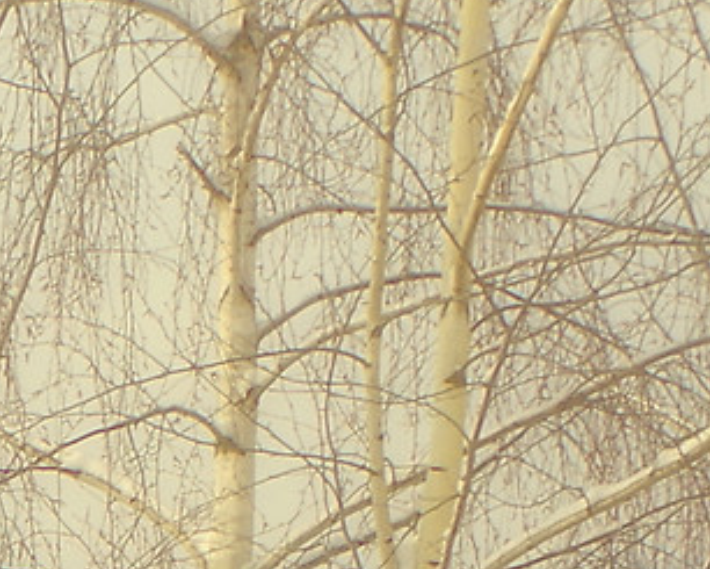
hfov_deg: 7.3
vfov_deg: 6.0
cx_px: -863
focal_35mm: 250
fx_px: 5255
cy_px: 1290
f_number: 9
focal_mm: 23.13
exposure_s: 1/320
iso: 200
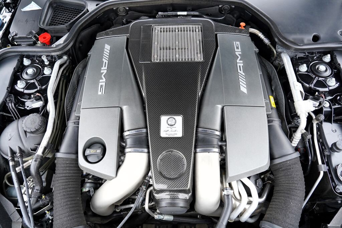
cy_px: 114
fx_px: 228
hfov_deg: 73.7
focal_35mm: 24
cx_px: 171
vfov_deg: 53.1
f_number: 4
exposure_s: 1/160
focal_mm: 24
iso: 640
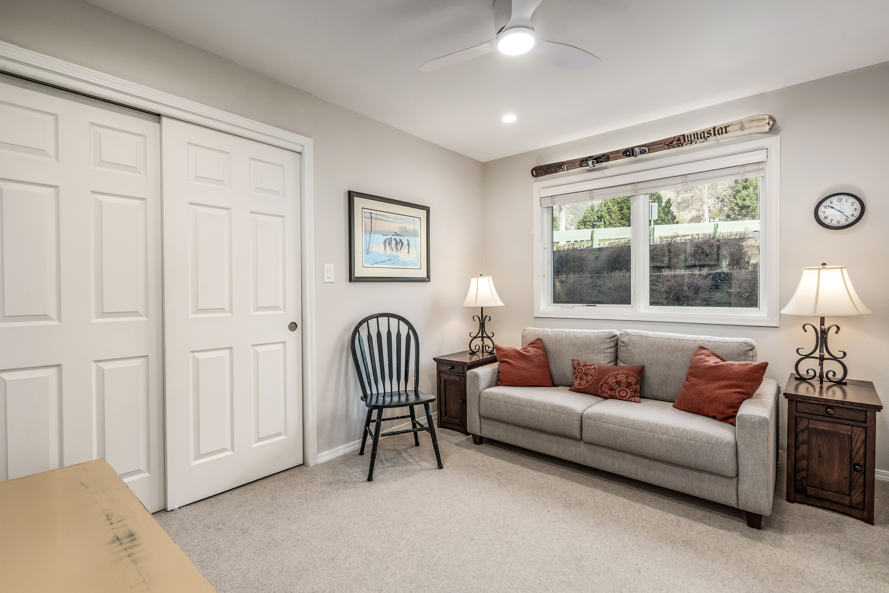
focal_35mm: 16
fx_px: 395
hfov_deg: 96.7
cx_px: 444
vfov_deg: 73.8
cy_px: 296
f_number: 4.5
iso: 400
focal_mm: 16
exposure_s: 1/100
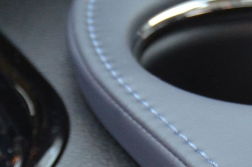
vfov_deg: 6.0
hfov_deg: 9.2
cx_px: 3
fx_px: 1558
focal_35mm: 223
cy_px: 327
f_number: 4.2
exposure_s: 1/60
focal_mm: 36
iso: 1600
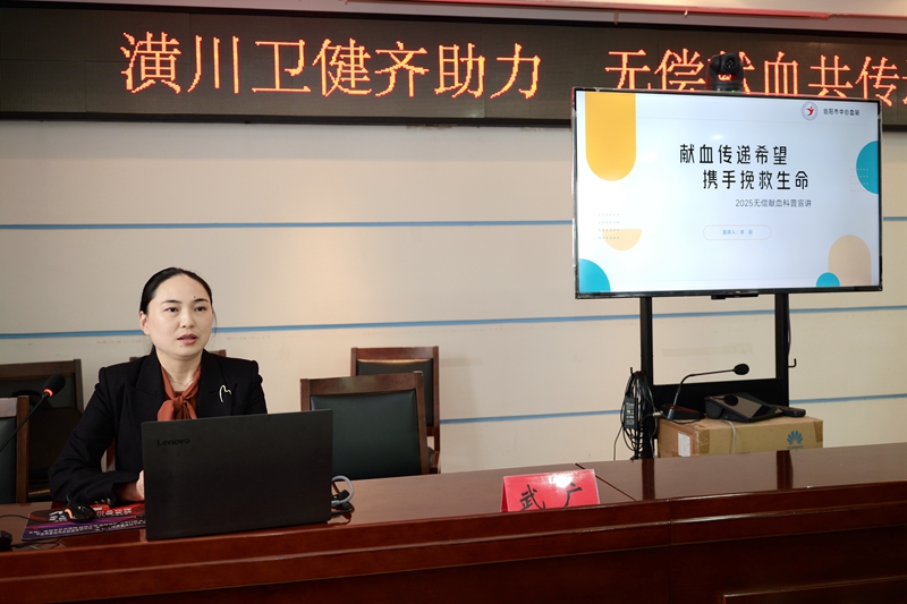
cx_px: 454
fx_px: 882
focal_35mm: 35
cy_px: 302
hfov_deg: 54.4
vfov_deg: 37.8
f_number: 2.8
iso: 640
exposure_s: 1/100
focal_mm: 35
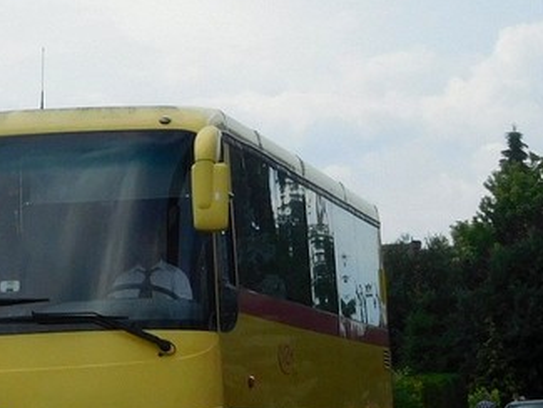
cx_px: -28
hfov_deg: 10.1
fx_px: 3044
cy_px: 217
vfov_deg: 7.7
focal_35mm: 194
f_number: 4.5
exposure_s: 1/1000
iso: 125
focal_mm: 12.5
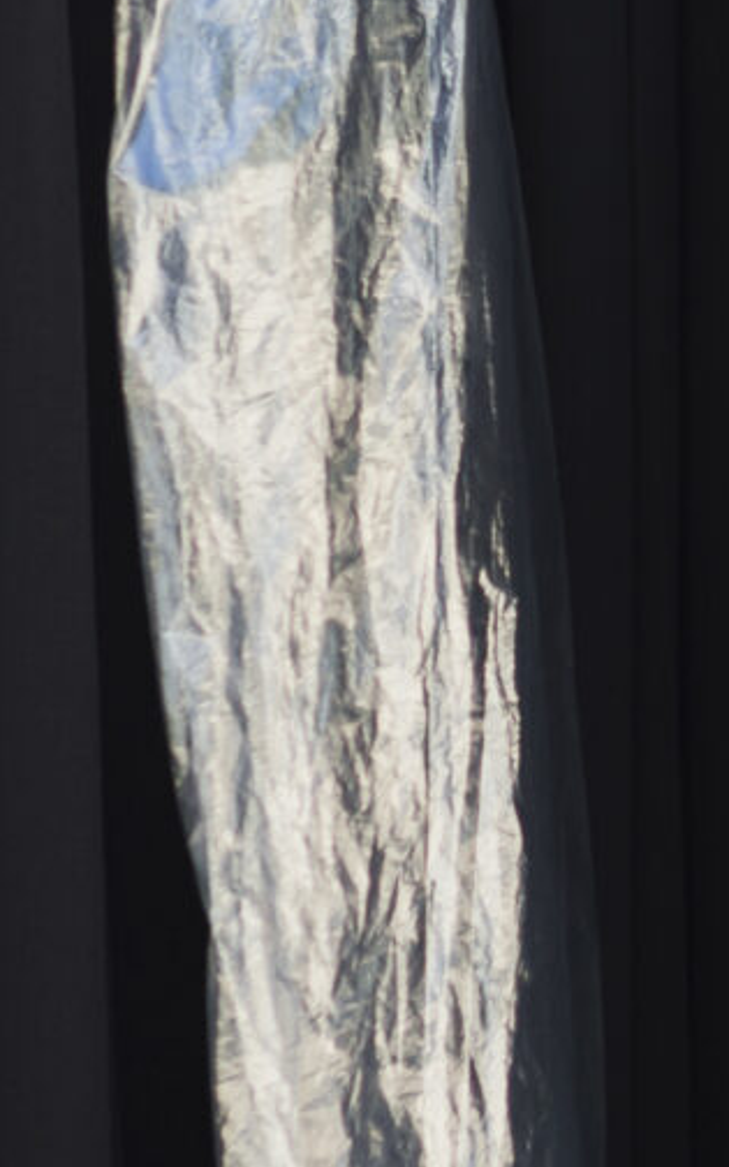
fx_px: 8633
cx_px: 1627
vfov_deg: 7.7
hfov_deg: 4.7
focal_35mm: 272
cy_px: 624
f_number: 2
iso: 100
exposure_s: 1/400
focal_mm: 35
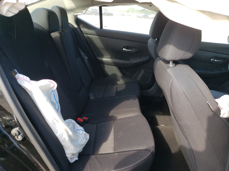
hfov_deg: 67.3
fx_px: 172
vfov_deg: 53.1
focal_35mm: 26
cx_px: 114
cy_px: 86
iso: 50
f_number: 1.5
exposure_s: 1/370
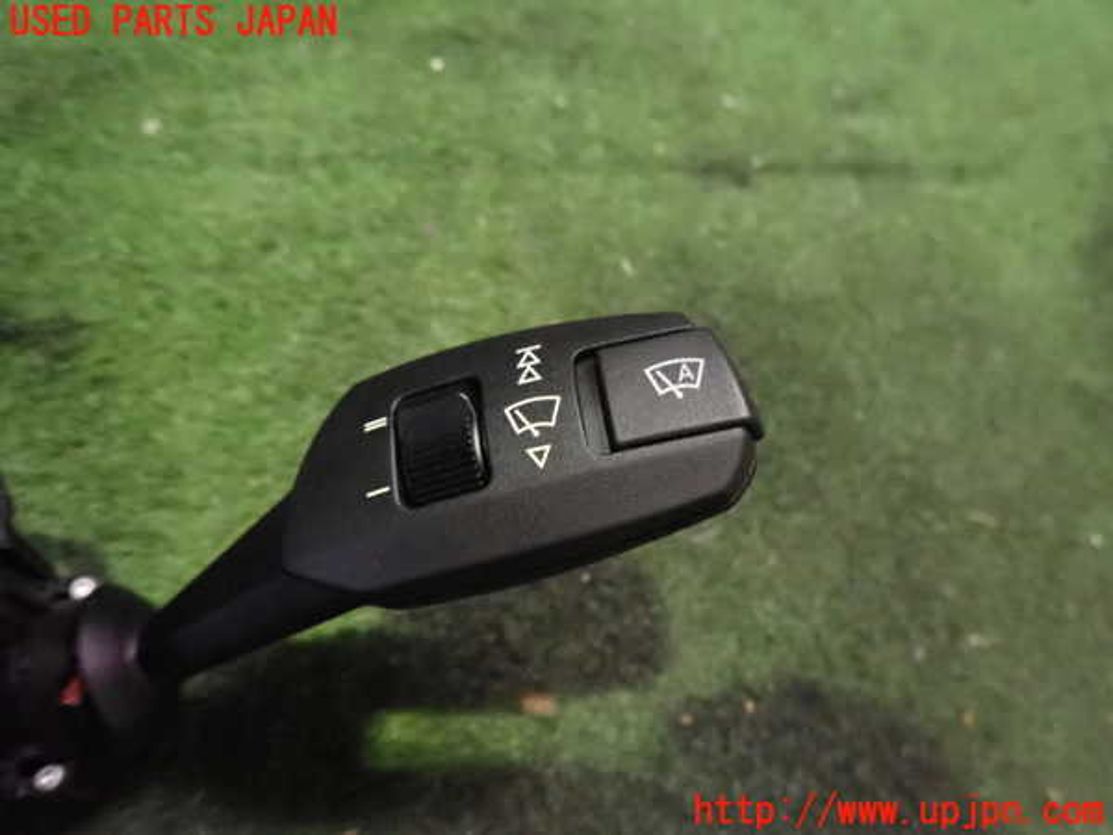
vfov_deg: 54.9
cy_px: 418
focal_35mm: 25
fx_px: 804
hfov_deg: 69.4
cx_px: 556
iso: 2500
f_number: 2
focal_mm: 4.5
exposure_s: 1/80
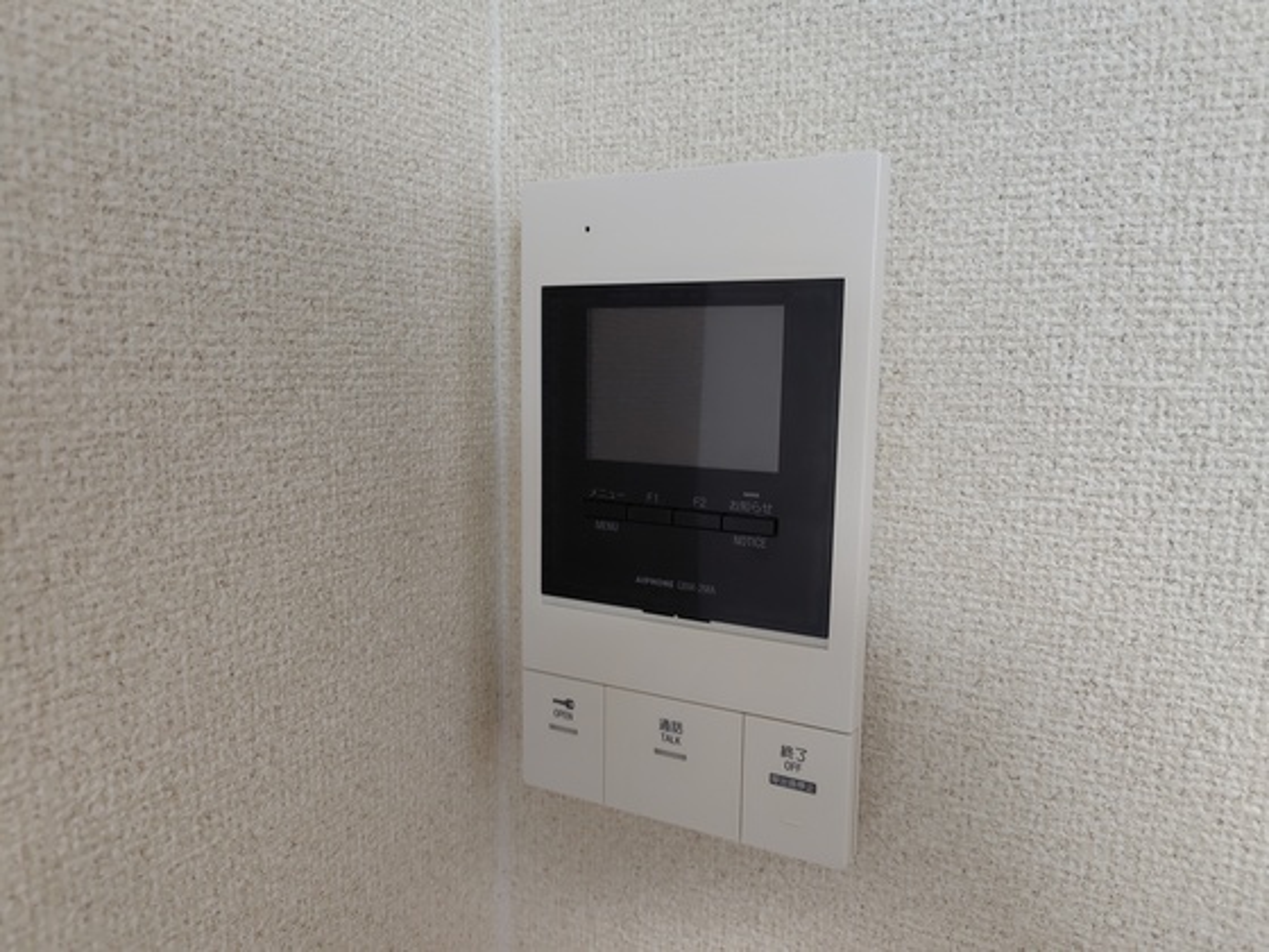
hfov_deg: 73.9
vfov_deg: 58.9
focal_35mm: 23
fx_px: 843
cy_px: 476
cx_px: 634
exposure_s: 1/60
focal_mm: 5.6
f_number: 1.9
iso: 555
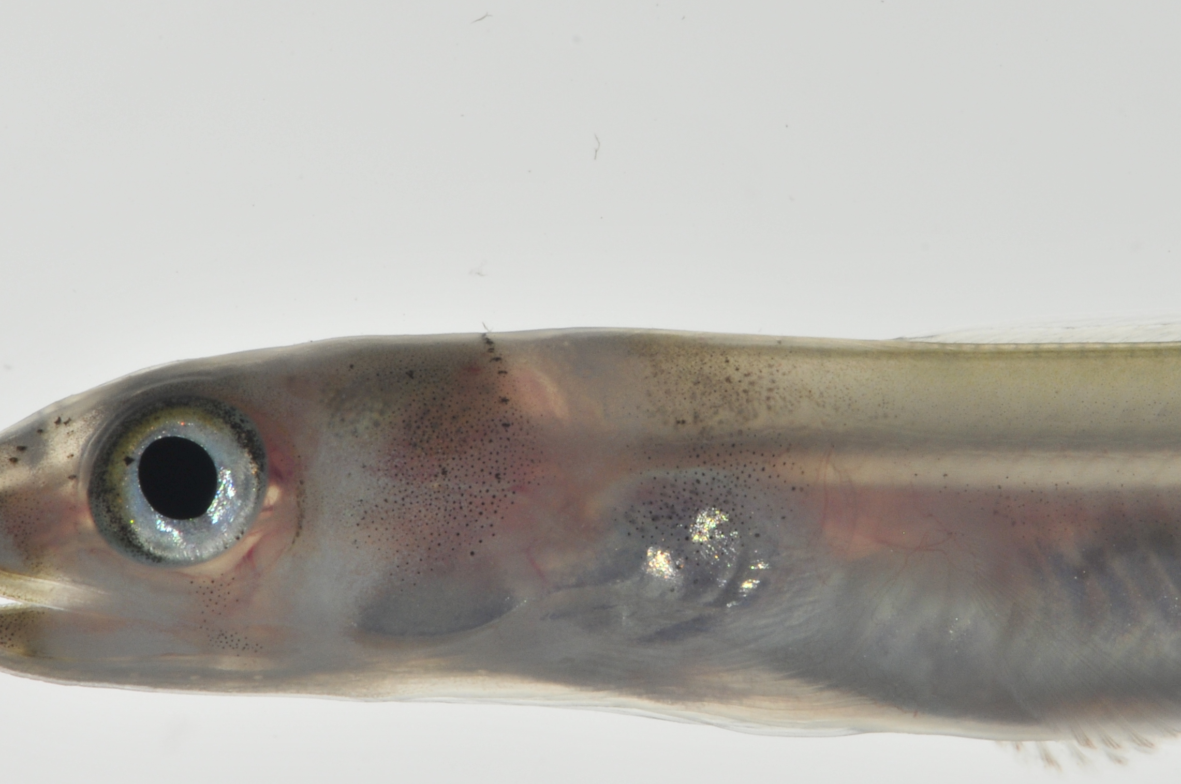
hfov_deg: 7.0
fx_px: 9697
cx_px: 745
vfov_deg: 4.6
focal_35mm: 296
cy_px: 363
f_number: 25
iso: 200
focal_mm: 105
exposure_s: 1/60
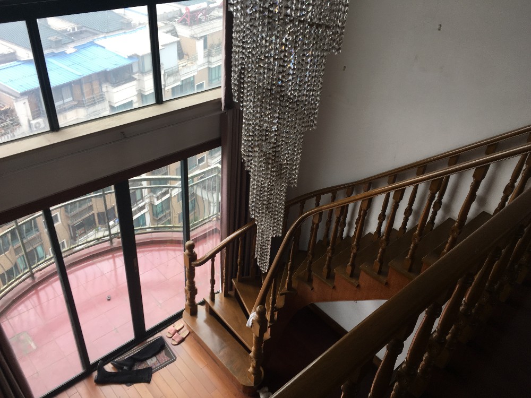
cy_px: 199
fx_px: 445
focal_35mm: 29
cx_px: 266
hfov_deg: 61.7
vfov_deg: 48.2
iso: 25
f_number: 2.2
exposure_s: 1/100
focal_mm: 4.15
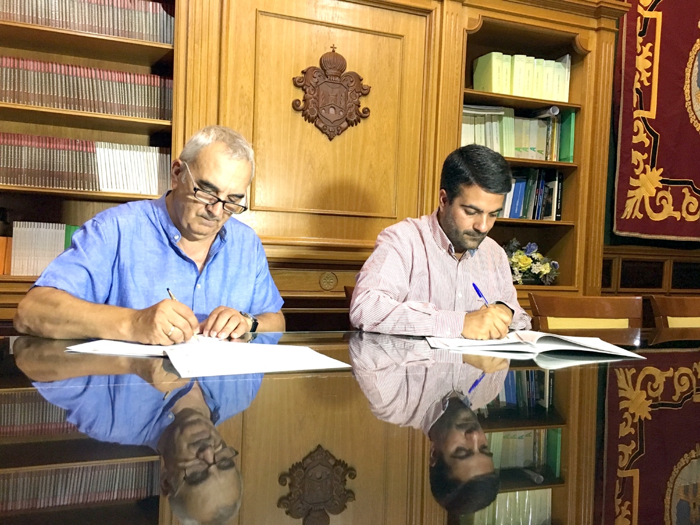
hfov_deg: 61.7
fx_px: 586
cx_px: 350
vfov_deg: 48.2
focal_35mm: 29
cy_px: 262
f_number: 2.2
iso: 200
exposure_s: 1/25
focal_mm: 4.15
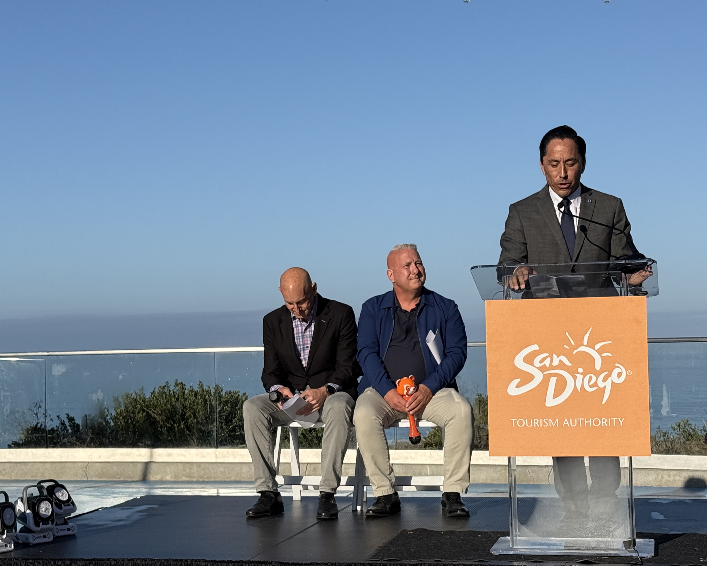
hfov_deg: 25.0
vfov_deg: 20.2
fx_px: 1590
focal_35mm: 76
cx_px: 270
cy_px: 310
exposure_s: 1/7874
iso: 64
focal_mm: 6.76
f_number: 1.78
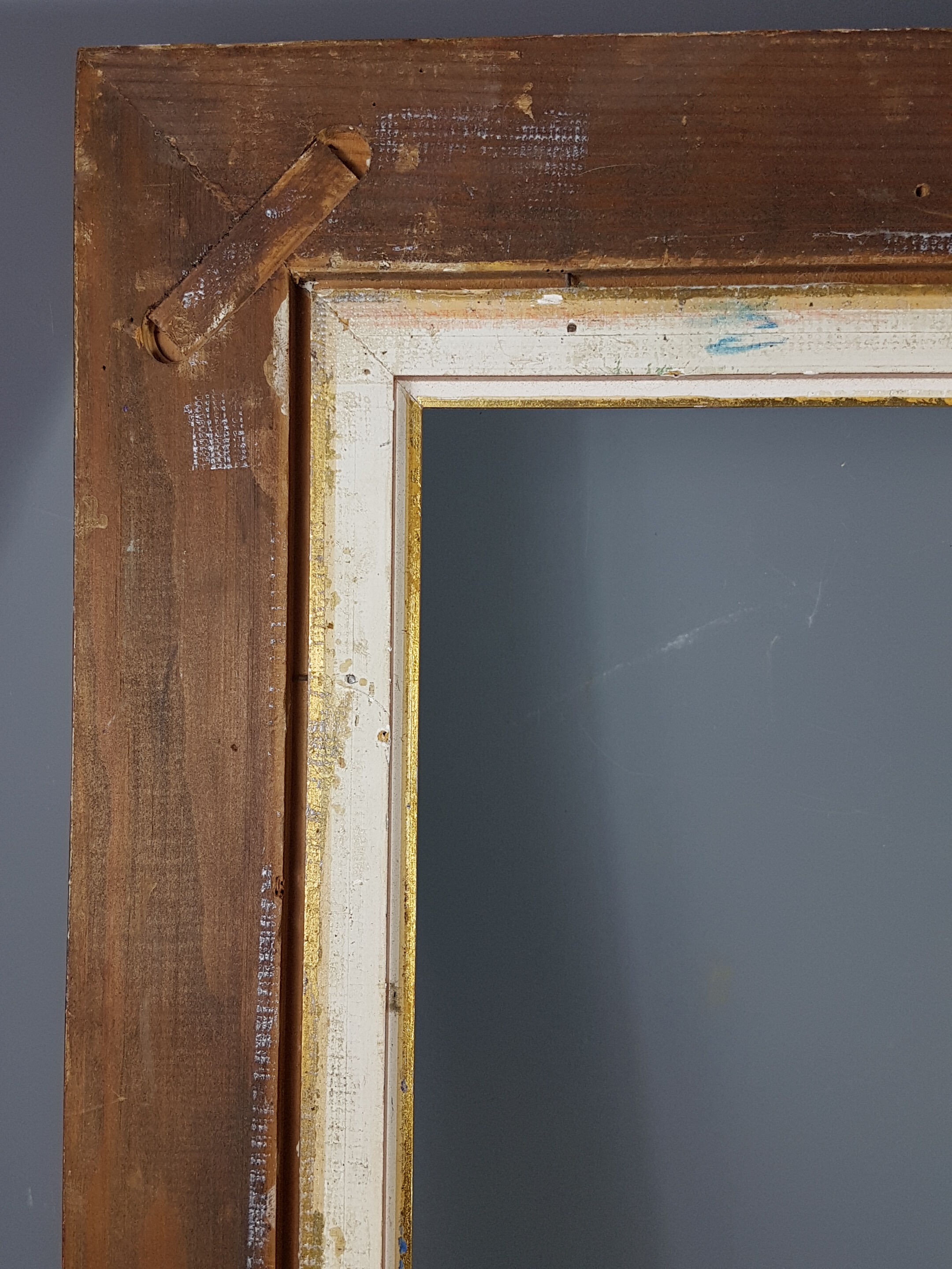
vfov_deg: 67.3
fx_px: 953
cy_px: 634
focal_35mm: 26
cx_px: 476
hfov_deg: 53.1
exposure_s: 1/50
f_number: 1.7
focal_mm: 4.2
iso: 80
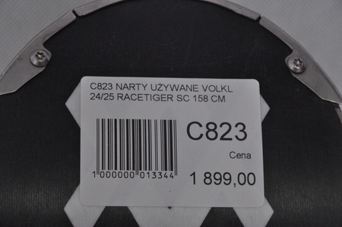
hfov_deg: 13.1
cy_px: 114
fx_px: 1495
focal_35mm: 158
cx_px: 171
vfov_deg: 8.7
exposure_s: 1/125
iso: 3200
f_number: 9.5
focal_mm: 105
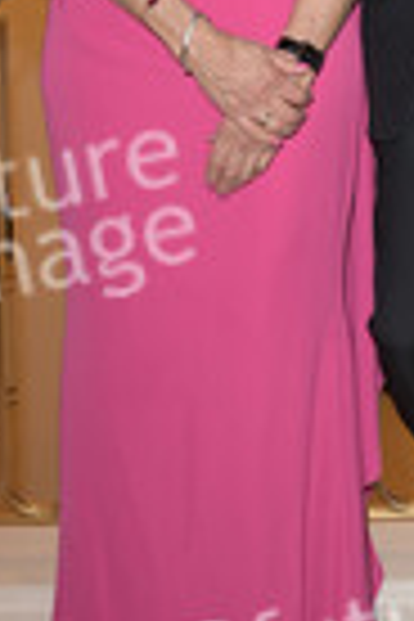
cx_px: 454
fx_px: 1552
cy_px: 14
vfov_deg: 21.9
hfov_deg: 14.8
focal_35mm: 90
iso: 2000
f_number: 5
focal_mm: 31
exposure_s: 1/50
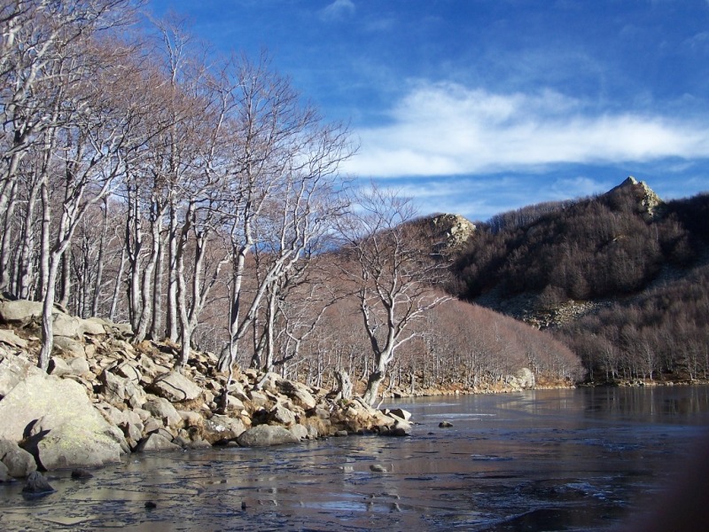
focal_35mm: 48
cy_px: 266
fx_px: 983
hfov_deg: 39.7
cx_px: 354
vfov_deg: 30.3
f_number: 3
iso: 80
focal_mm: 8
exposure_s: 1/250
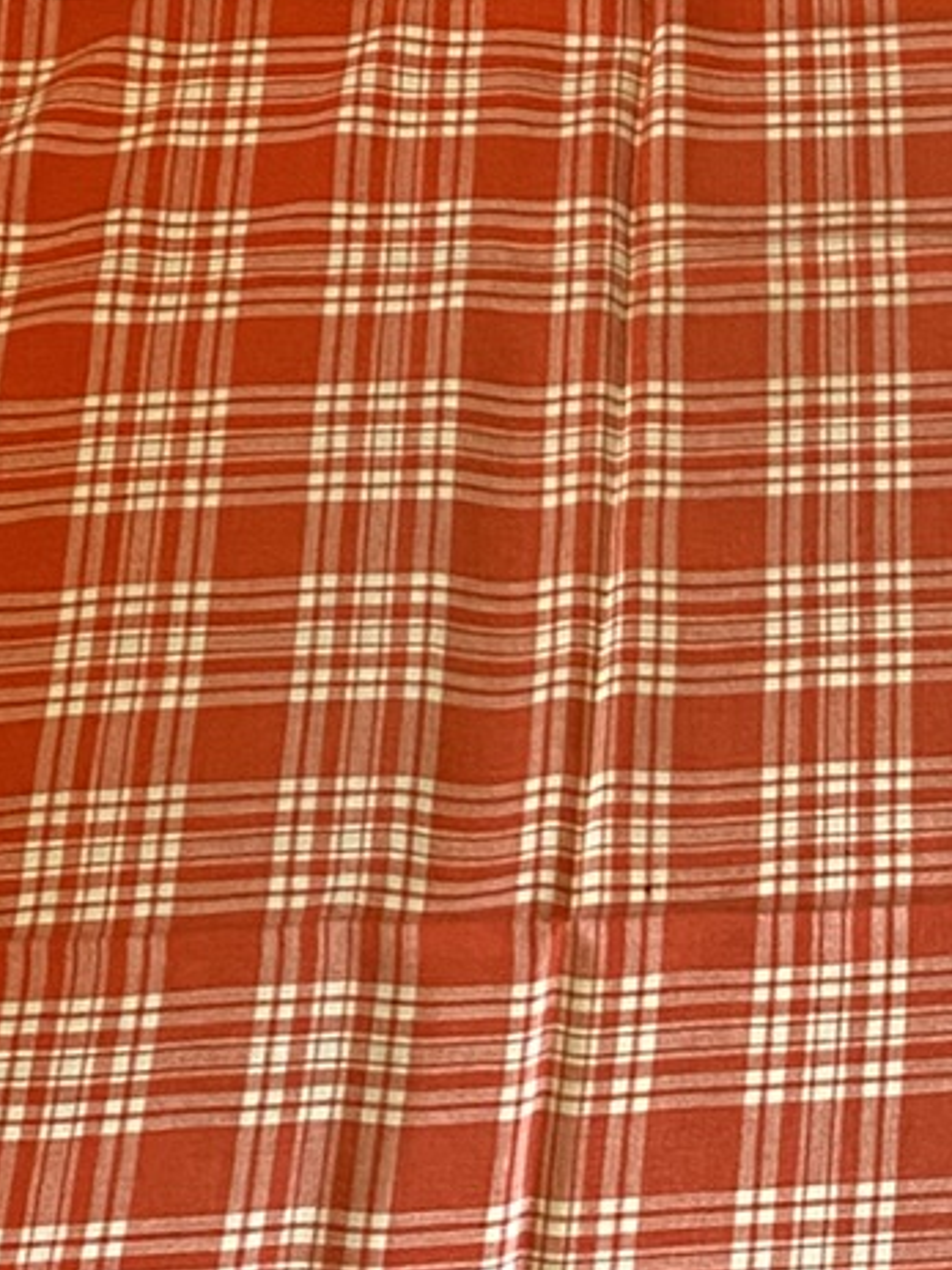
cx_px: 1438
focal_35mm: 115
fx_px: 4219
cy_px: 1185
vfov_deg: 16.8
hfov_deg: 12.3
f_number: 1.8
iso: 125
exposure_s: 1/50
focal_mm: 4.25
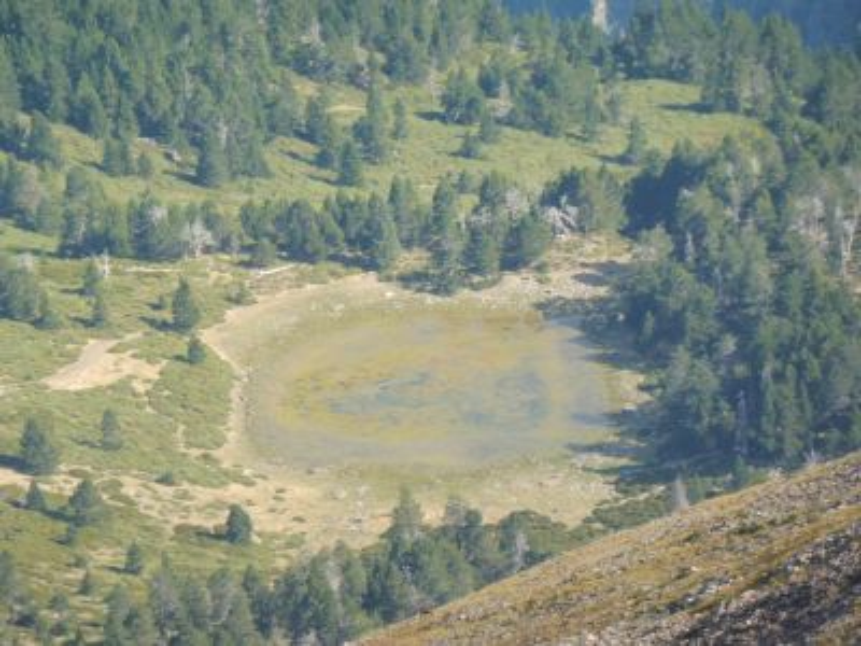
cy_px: 323
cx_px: 430
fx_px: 10795
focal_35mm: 434
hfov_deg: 4.6
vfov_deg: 3.4
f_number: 6.2
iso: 100
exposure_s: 1/160
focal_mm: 77.4
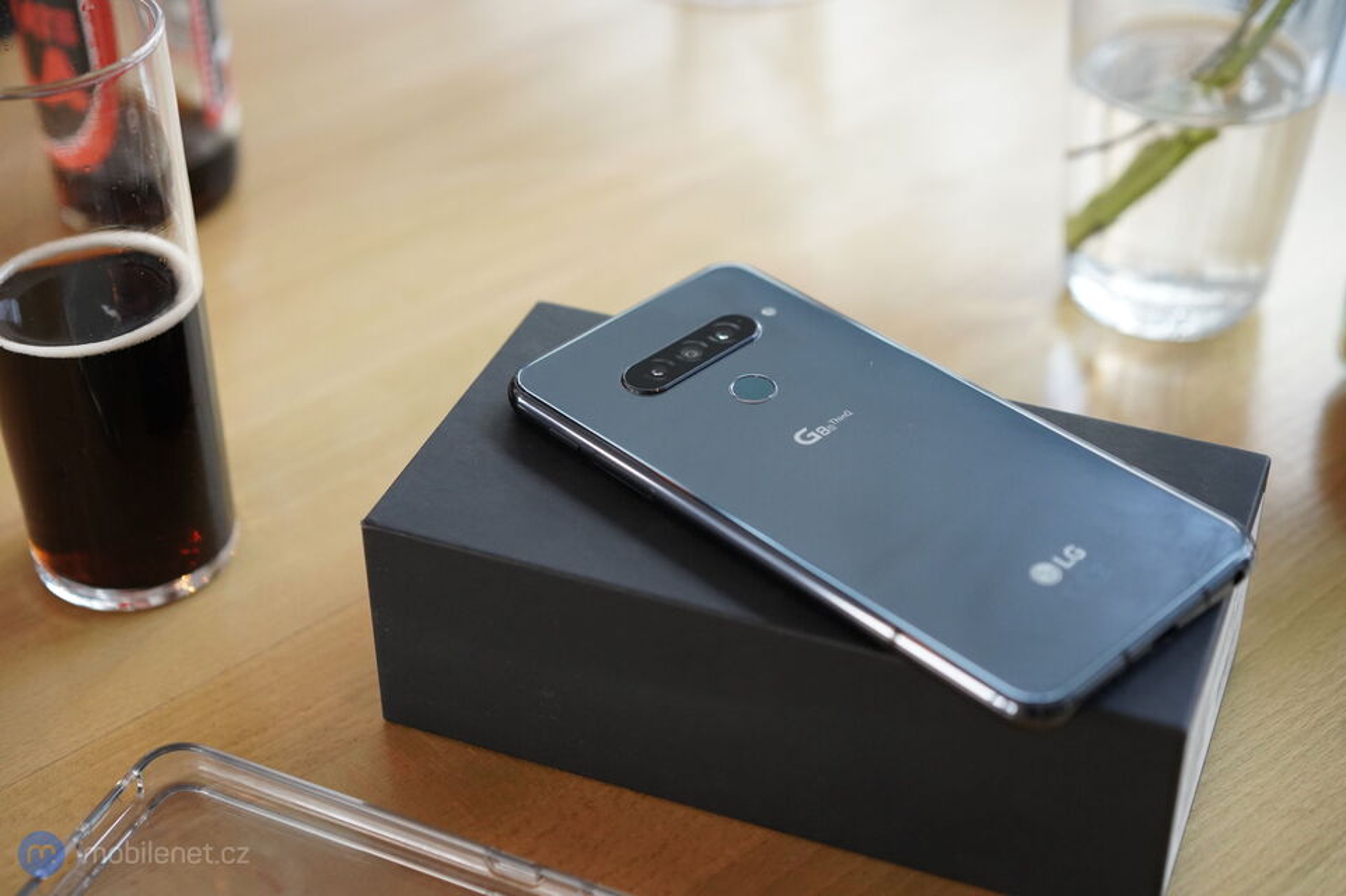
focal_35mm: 55
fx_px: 2056
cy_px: 448
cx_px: 673
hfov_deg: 36.3
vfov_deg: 24.6
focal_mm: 55
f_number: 3.5
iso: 4000
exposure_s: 1/800
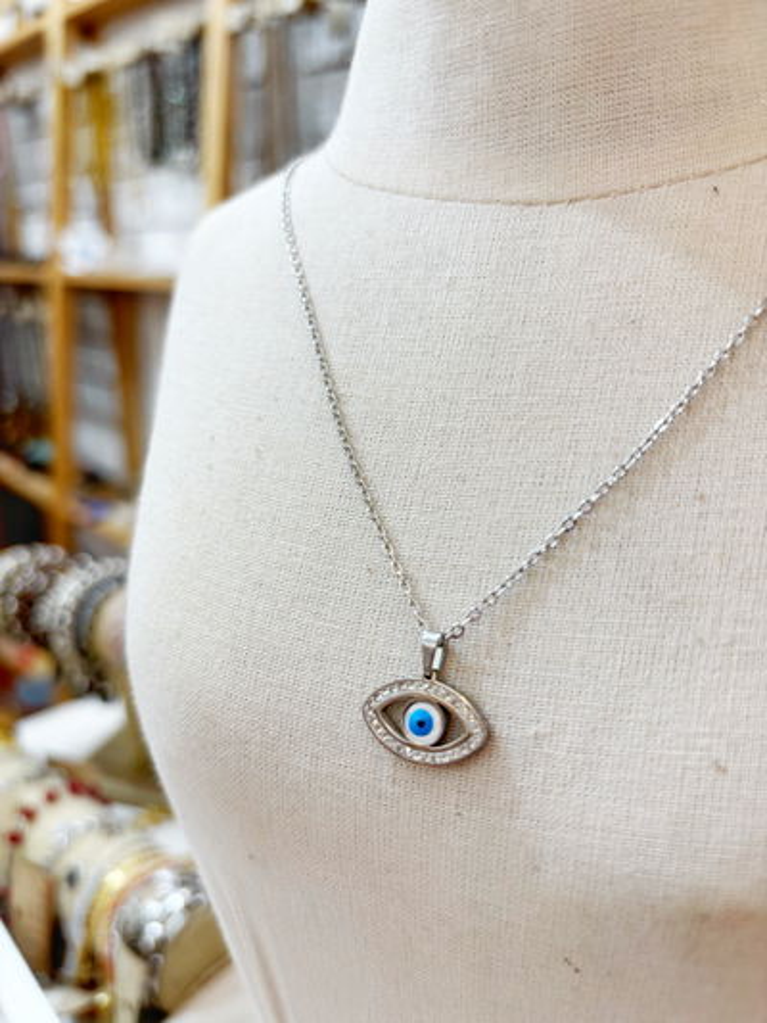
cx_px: 384
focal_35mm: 26
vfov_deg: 67.3
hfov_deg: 53.1
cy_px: 512
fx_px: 768
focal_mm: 5.96
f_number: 1.6
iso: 80
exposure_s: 1/100
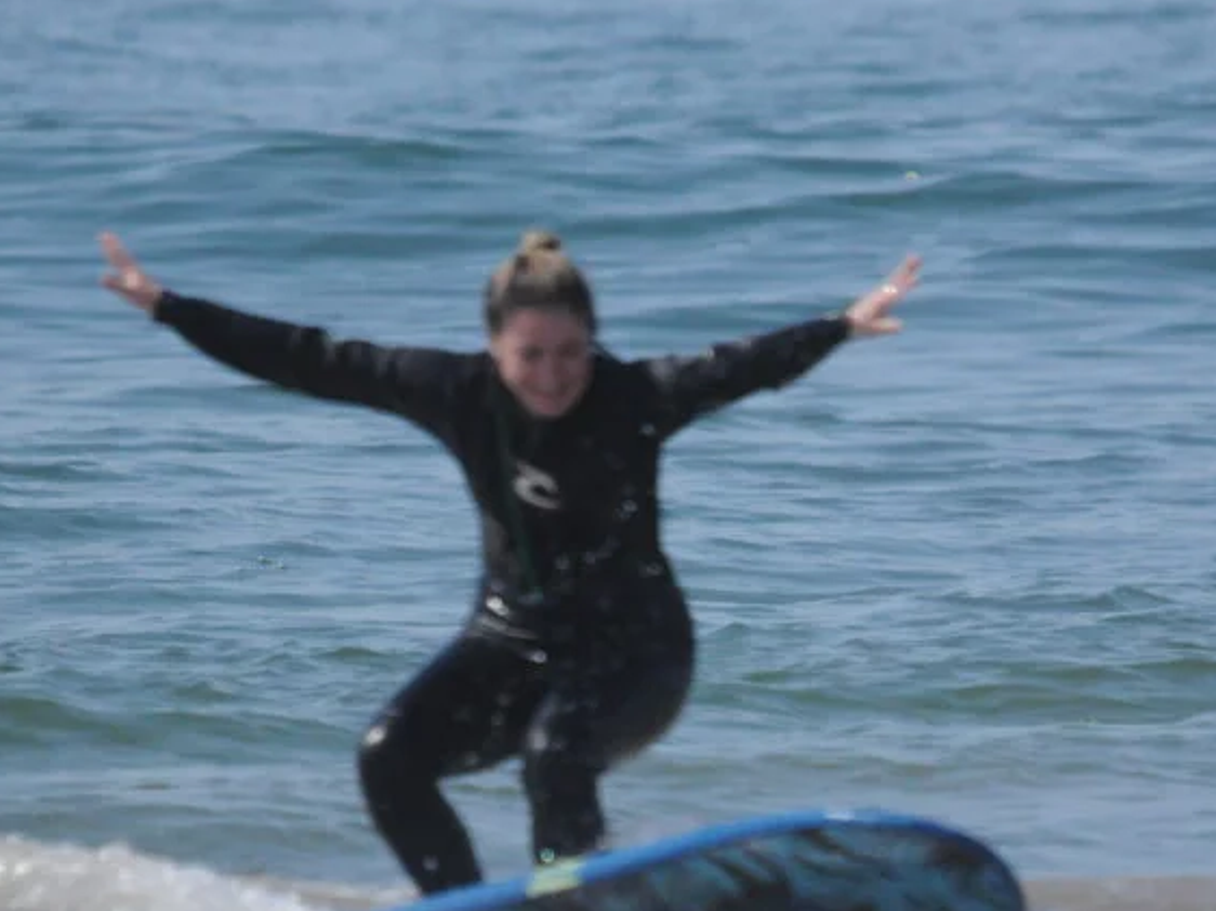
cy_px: 716
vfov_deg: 1.4
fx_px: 36869
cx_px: 699
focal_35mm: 1050
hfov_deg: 1.9
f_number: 5.6
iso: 2000
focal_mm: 400
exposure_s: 1/8000
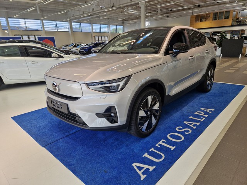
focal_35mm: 23
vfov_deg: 58.9
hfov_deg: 73.9
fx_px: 164
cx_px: 124
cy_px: 92
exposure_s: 1/180
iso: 50
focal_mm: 5.4
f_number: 1.8
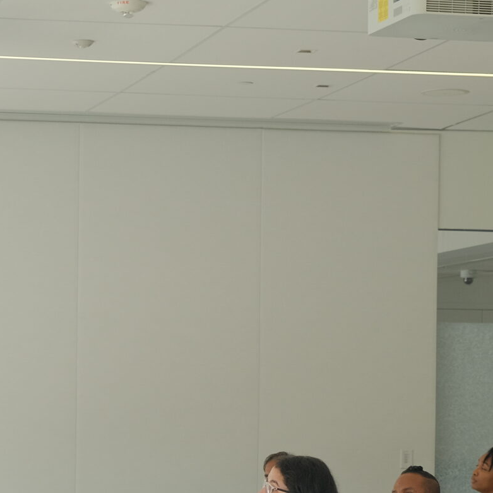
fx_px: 2288
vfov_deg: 12.2
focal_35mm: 142
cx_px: 59
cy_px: 478
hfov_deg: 12.2
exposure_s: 1/85
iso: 320
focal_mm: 34.2
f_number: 4.5
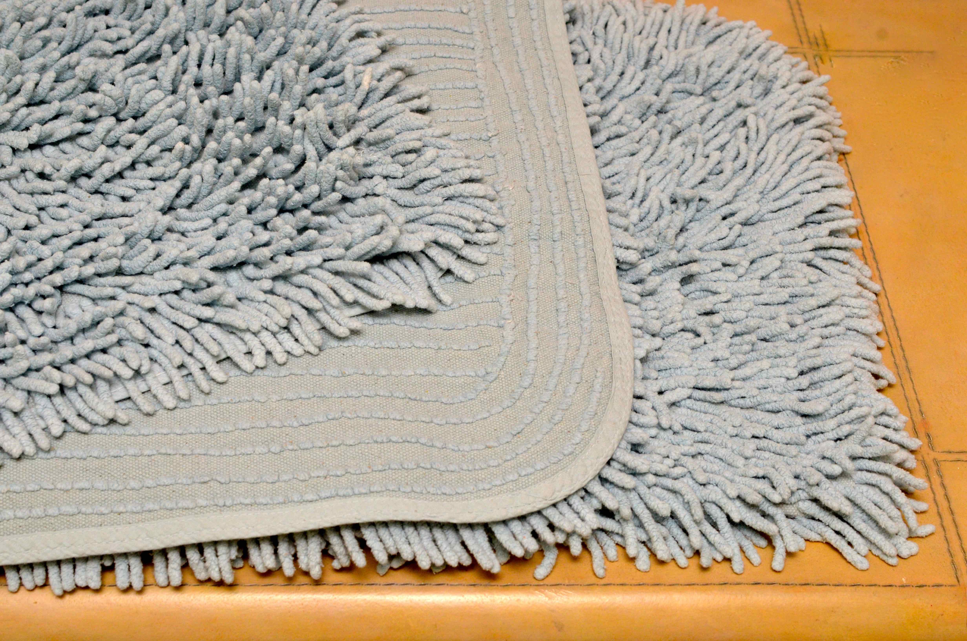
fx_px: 1809
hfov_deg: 29.9
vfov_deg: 20.1
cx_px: 484
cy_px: 320
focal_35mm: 68
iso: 640
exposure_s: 1/160
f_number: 10
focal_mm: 45
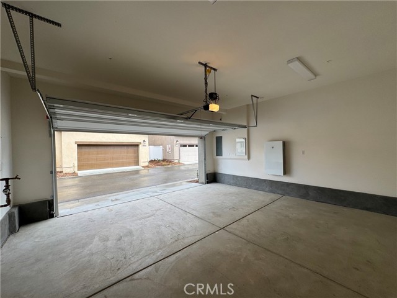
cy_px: 149
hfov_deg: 102.1
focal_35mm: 14
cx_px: 198
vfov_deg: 85.7
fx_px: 161
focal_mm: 2.22
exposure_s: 1/249
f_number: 2.2
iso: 40
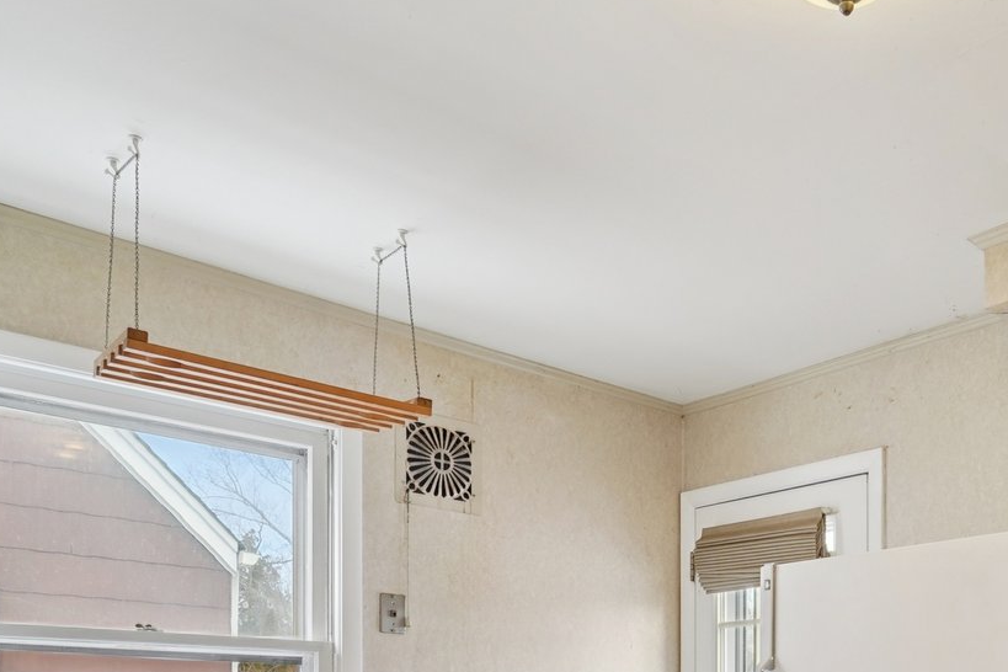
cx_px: 811
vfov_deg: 33.6
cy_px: 713
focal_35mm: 35
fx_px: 980
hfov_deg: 51.0
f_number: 8
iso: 400
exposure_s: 1/30
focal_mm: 14
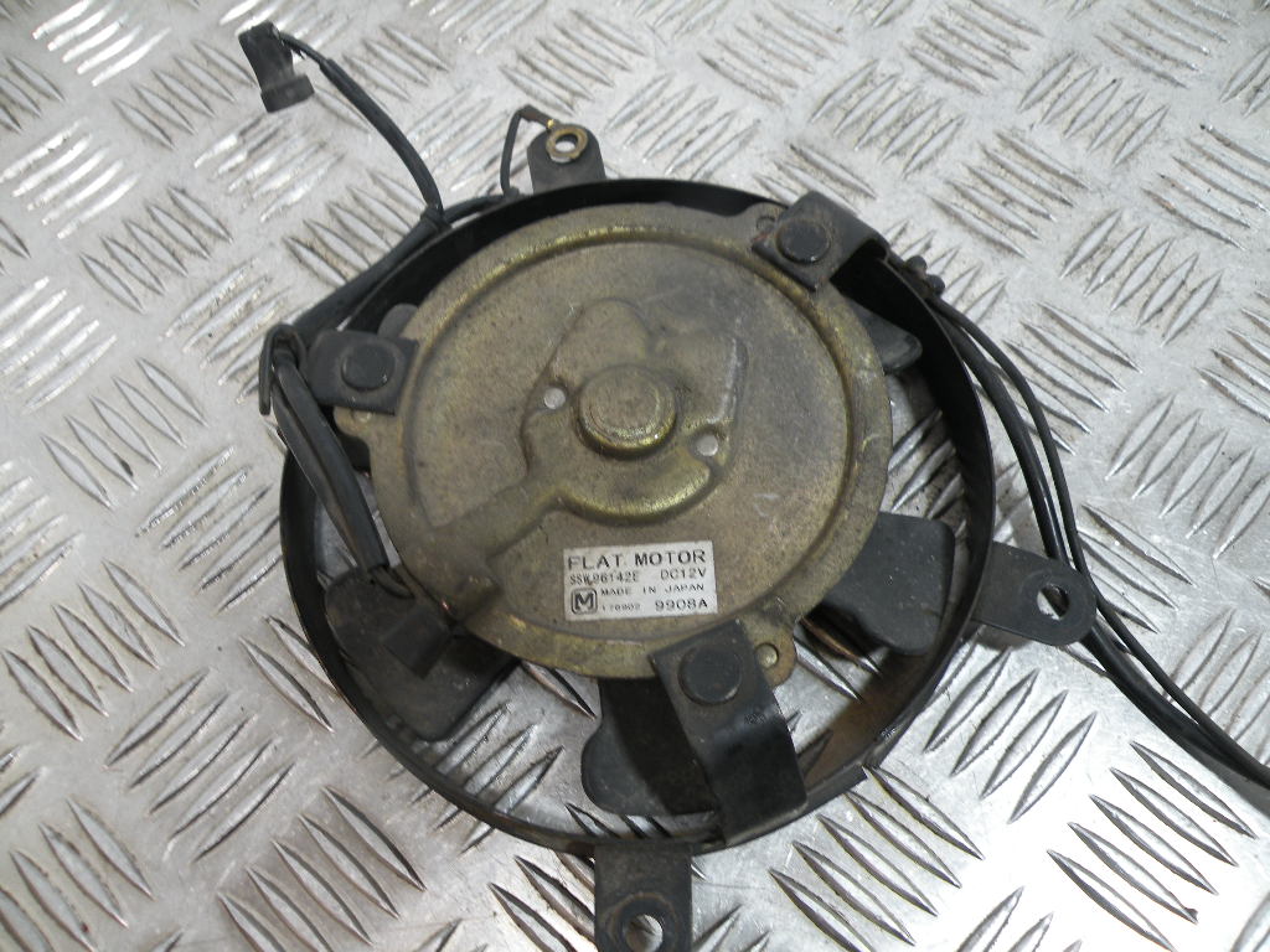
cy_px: 476
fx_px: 991
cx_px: 635
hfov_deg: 65.3
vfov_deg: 51.4
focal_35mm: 27
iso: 78
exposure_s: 1/59.7
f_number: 2.8
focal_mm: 4.7
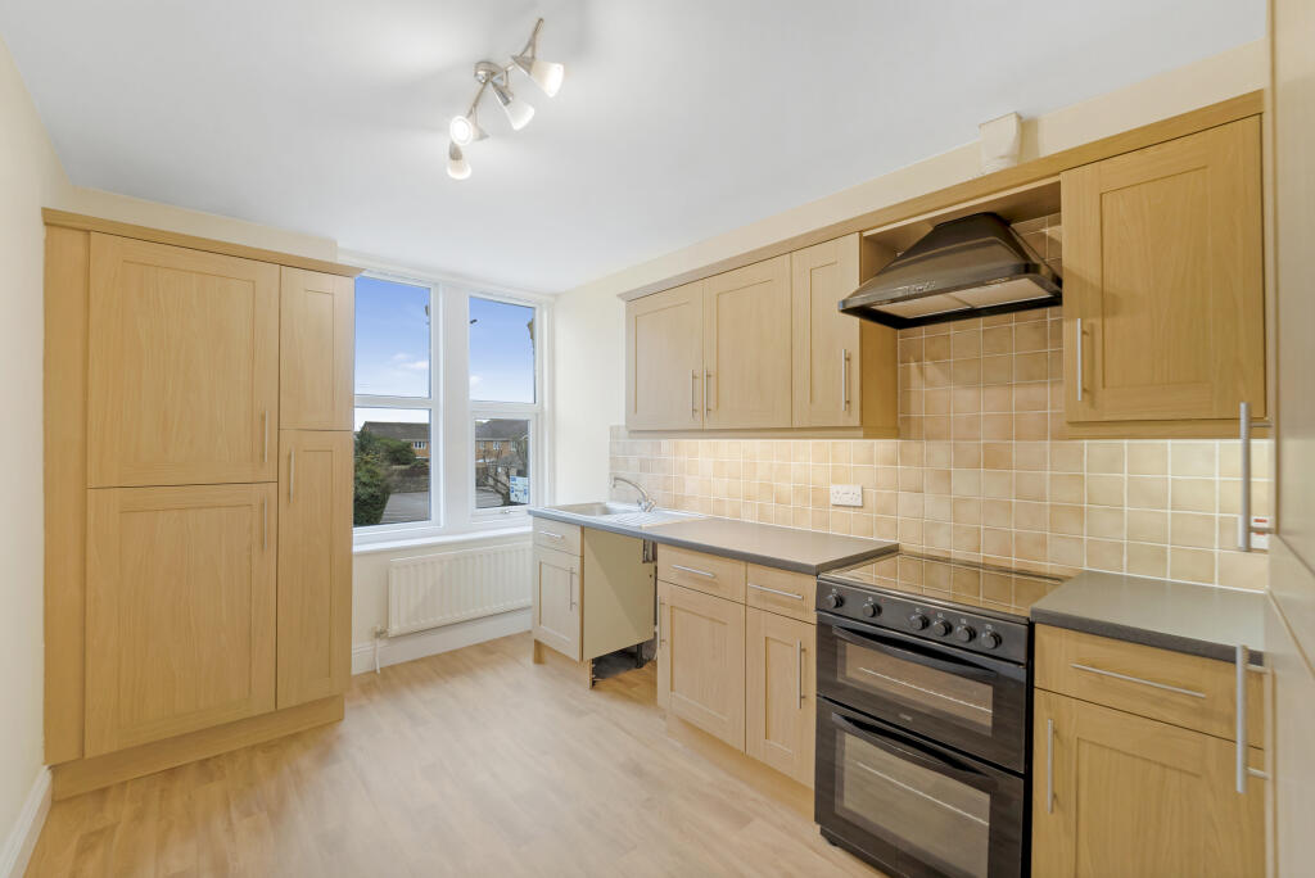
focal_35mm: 14
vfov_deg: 81.3
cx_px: 658
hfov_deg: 104.2
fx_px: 512
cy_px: 439
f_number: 6.3
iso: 320
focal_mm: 14
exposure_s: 1/40
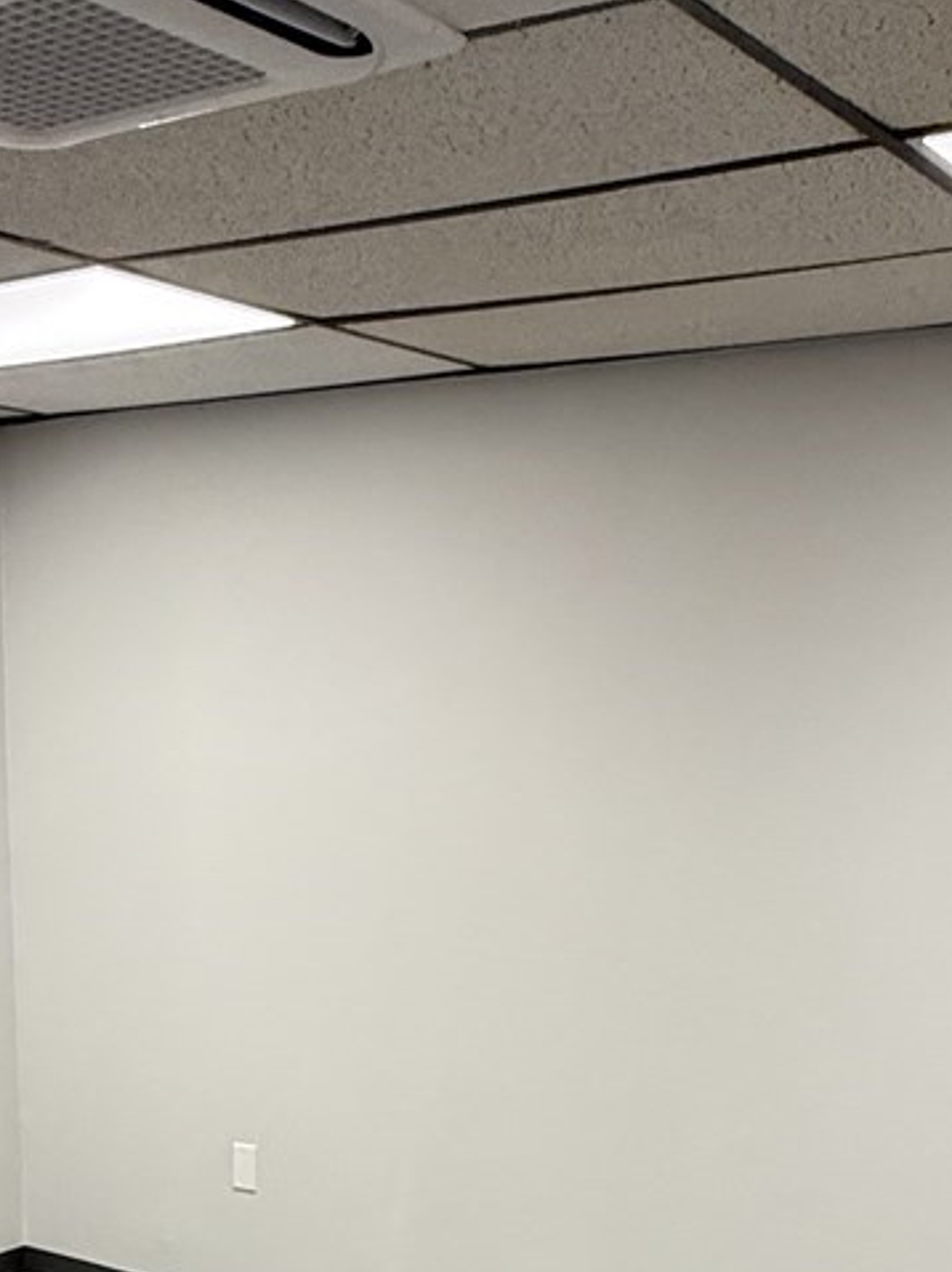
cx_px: 117
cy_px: 1772
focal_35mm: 45
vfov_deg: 30.2
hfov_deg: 30.9
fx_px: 1652
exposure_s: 1/120
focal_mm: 2.22
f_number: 2.2
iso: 200
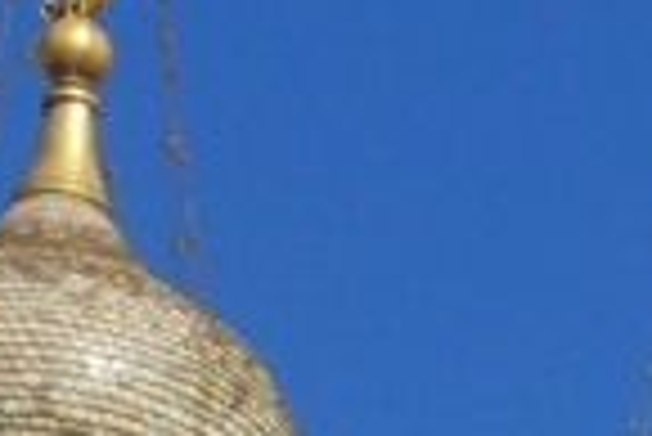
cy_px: 957
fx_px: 8648
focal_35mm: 477
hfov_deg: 4.3
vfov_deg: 2.9
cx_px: 1012
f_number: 5.3
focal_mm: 11.7
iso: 80
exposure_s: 1/640
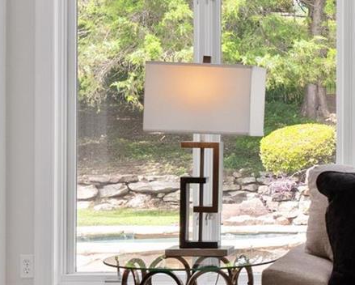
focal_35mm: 123
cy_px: 134
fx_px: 1293
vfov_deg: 12.6
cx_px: 560
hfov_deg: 14.4
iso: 400
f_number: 6.3
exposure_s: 1/13
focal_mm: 18
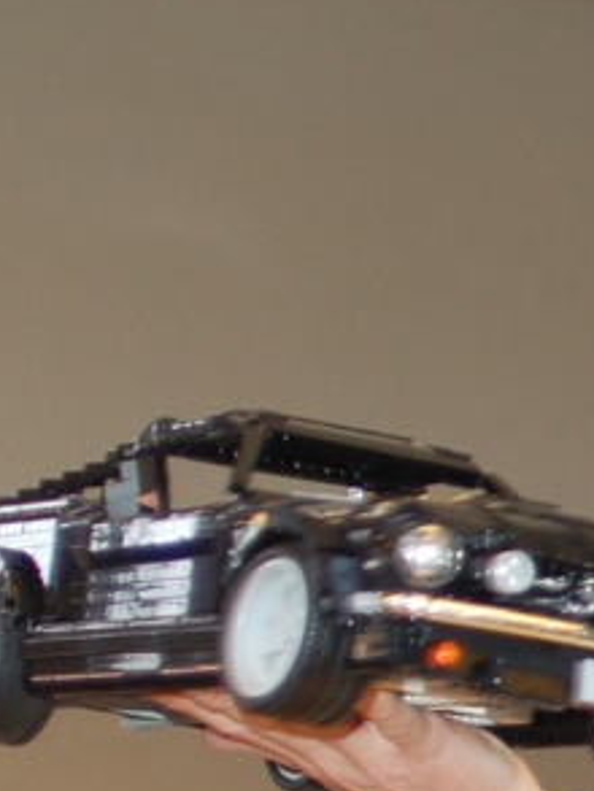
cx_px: 1188
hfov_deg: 8.1
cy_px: 811
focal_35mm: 176
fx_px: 4024
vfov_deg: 11.1
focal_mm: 28
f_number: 2.8
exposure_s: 1/60
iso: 400
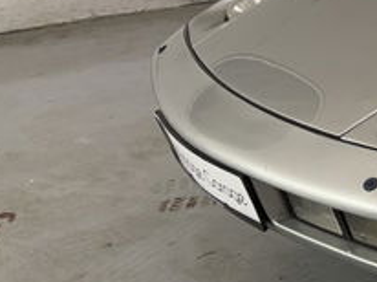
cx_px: 692
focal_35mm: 97
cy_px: 104
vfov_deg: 15.2
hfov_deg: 16.6
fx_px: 1055
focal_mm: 5.96
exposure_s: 1/50
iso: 125
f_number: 1.6
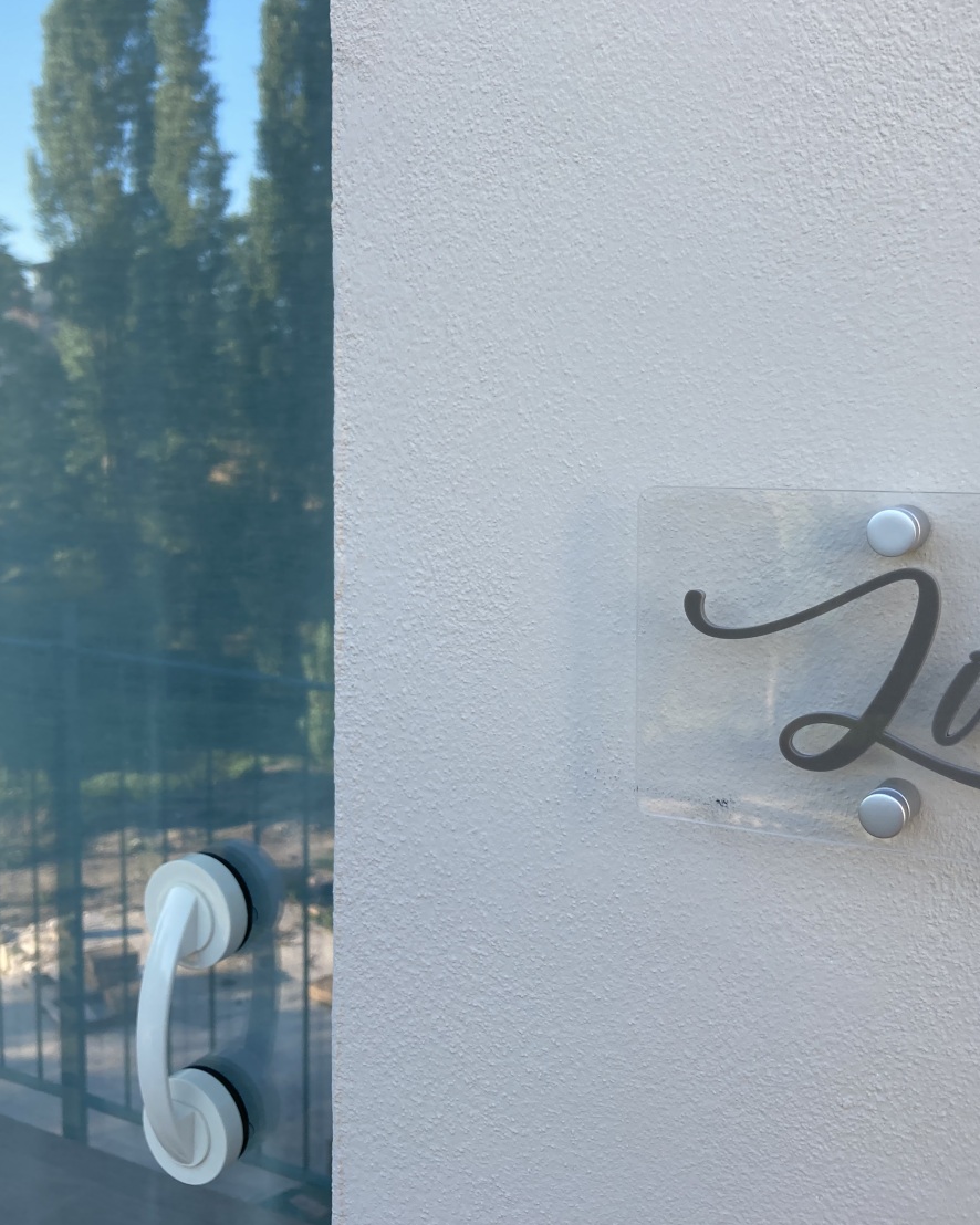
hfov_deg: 40.1
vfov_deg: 49.1
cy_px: 614
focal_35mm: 37
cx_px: 529
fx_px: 1342
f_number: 1.8
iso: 20
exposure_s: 1/308
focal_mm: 3.99
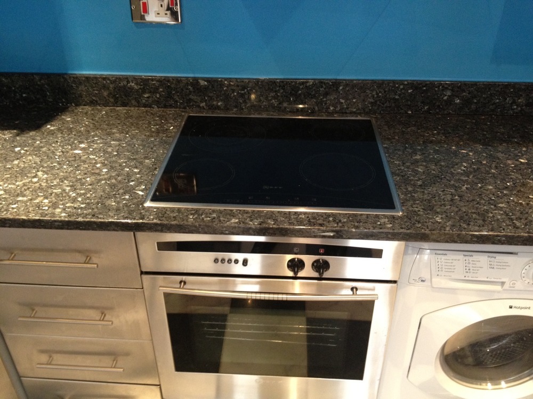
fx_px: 539
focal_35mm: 35
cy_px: 200
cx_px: 266
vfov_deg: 40.7
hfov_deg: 52.6
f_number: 2.4
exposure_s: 1/20
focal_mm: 4.28
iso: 250
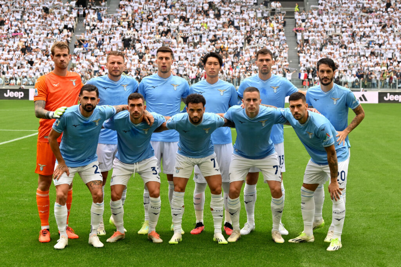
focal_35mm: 65
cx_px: 200
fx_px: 723
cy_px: 134
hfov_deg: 31.0
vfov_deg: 20.9
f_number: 5.6
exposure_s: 1/1600
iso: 1250
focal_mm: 65
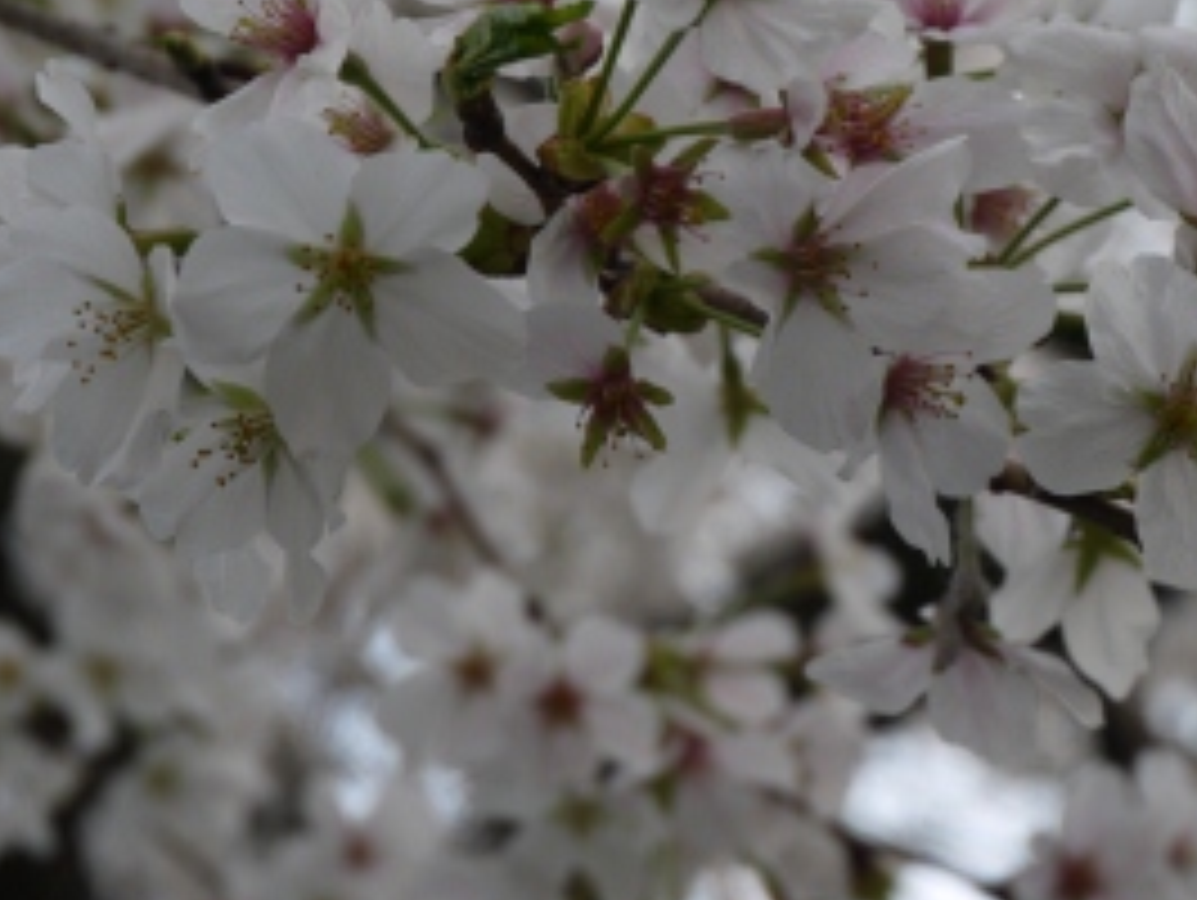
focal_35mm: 128
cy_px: 279
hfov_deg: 15.4
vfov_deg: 11.6
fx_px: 4430
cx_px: 756
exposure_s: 1/160
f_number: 6.3
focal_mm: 38
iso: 160
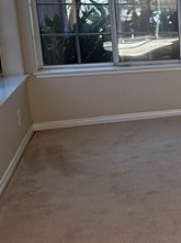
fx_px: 454
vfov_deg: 29.6
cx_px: 409
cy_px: 76
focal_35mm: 65
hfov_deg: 15.3
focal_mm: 2.22
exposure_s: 1/120
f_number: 2.2
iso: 100
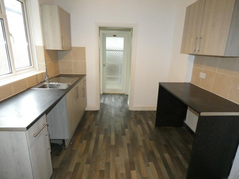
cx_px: 120
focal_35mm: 20
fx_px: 138
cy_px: 90
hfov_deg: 81.7
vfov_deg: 66.0
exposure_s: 1/60
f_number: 2.8
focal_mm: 3.6
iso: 800
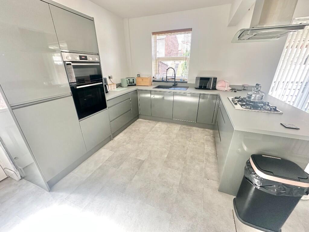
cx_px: 154
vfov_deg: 85.7
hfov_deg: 102.1
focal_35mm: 14
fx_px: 125
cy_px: 116
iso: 320
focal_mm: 2.22
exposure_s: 1/99
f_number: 2.2
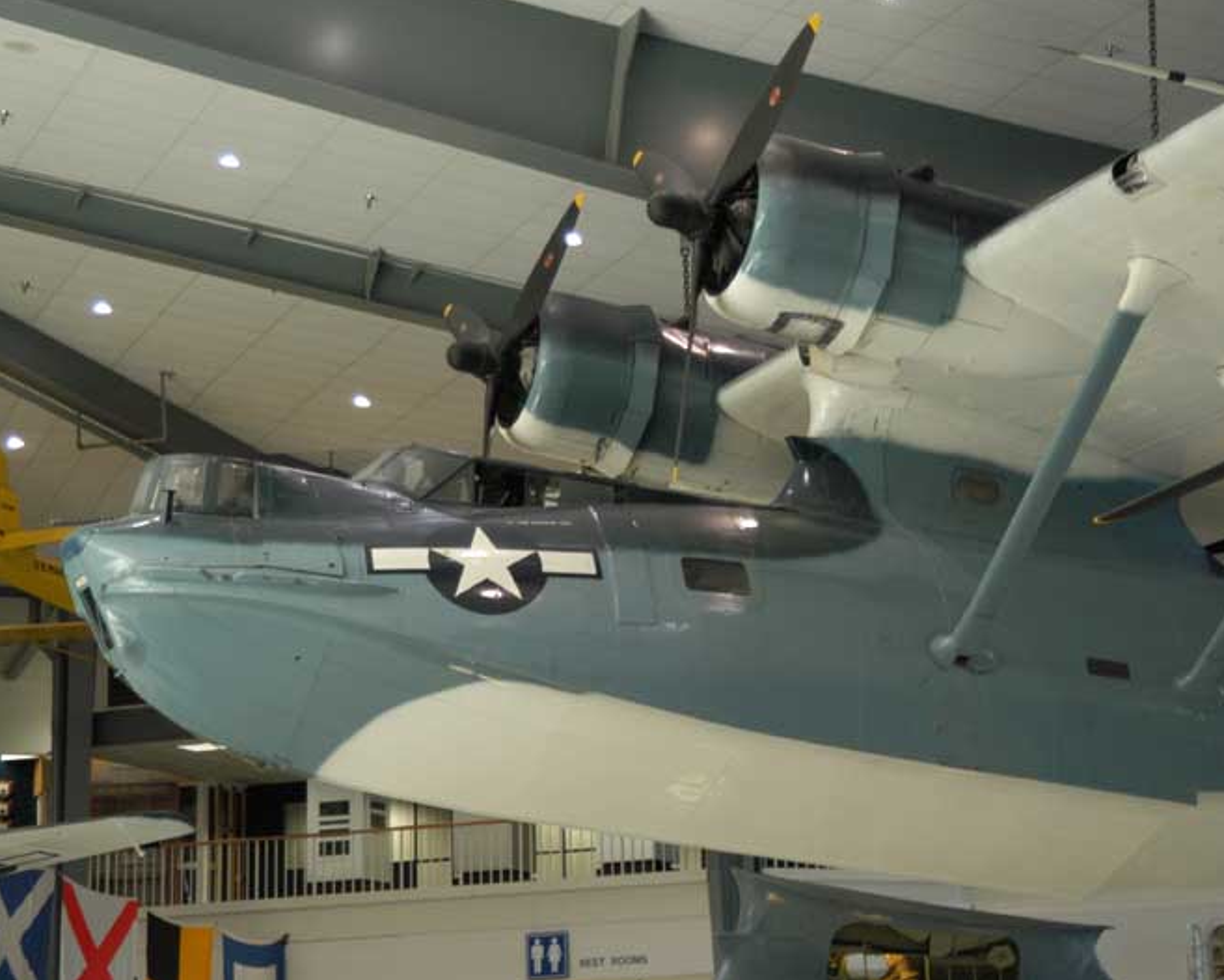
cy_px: 486
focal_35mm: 89
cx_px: 710
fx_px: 3225
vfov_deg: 17.3
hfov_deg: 21.5
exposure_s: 1/40
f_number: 4.5
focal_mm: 52
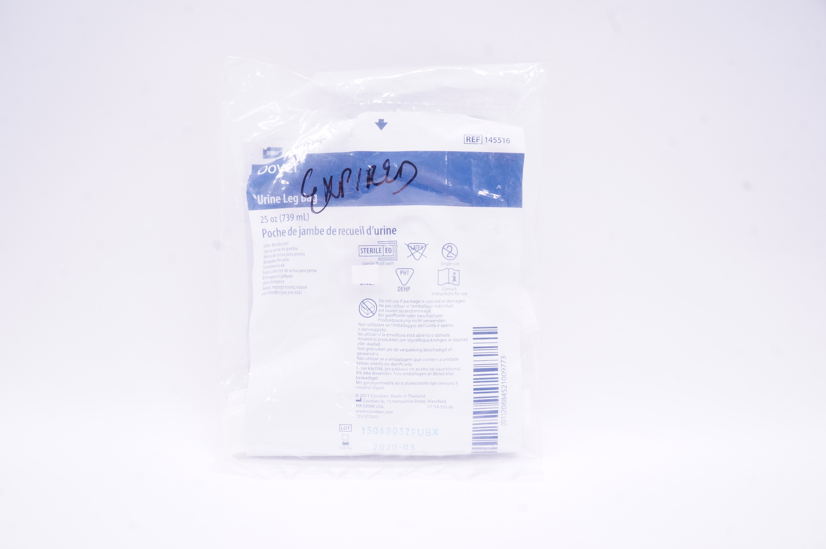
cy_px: 274
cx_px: 413
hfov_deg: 67.4
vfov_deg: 47.8
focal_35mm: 27
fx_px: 619
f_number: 13
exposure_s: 1/20
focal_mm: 18
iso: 800
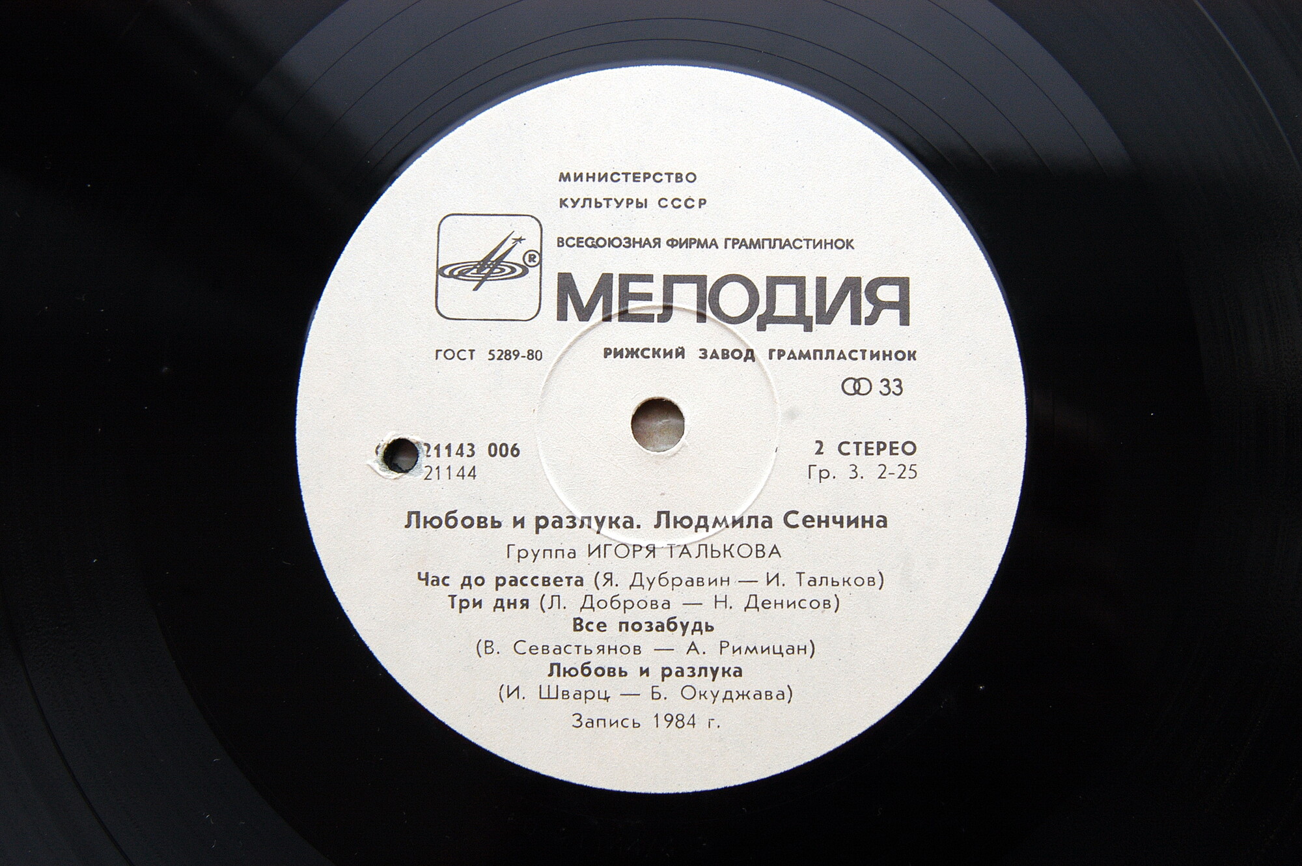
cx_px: 651
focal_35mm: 52
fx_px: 1897
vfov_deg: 25.7
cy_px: 433
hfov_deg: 37.9
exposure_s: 1/125
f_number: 5.6
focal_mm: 35
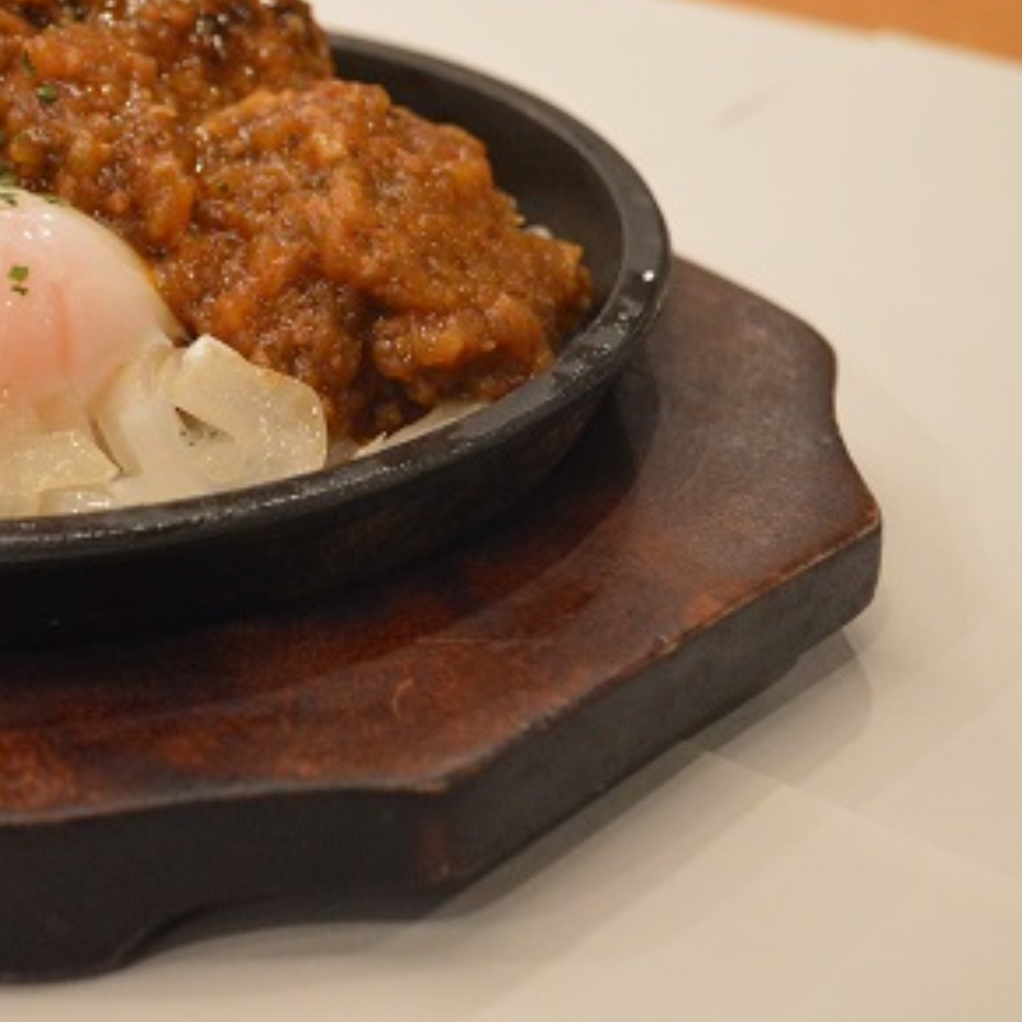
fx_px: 2639
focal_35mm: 79
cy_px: 323
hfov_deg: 21.4
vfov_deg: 21.8
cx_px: 81
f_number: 4.5
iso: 3200
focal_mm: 30
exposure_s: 1/80
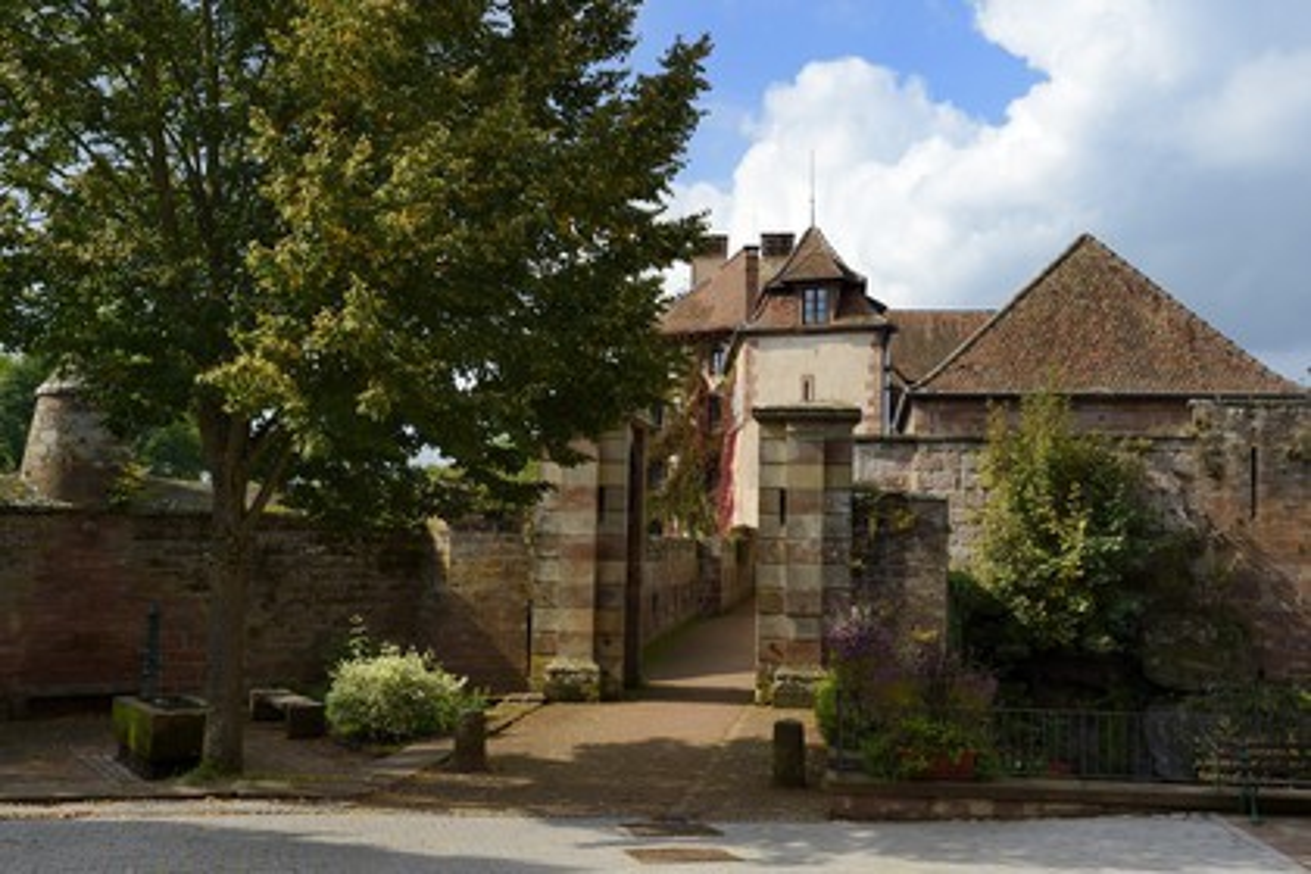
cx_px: 656
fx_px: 1384
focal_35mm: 38
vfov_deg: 35.1
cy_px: 437
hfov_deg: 50.7
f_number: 13
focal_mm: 38
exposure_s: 1/200
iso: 200
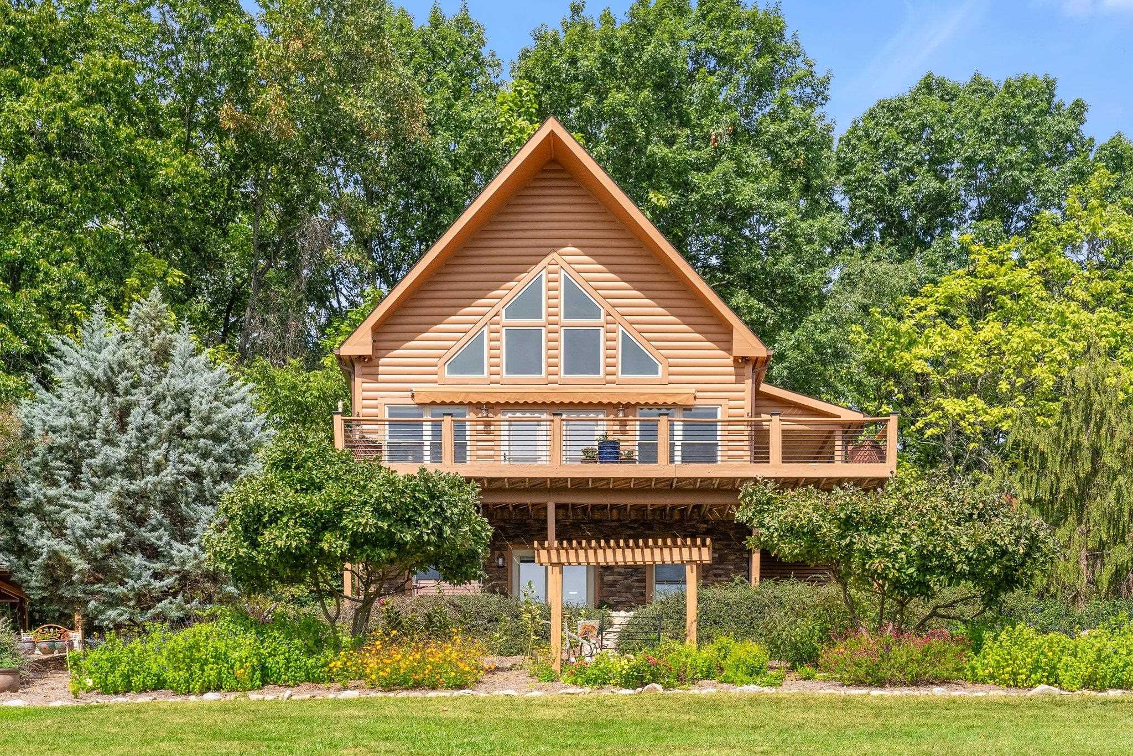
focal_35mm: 46
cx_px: 566
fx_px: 1448
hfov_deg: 42.7
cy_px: 378
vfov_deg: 29.3
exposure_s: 1/1600
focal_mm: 46
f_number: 8
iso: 640
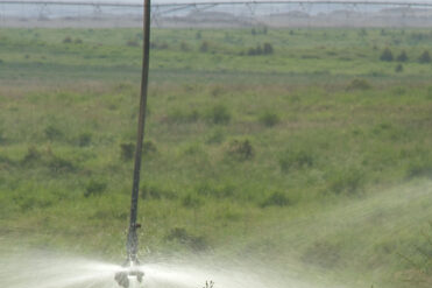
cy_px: 371
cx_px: 363
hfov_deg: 3.7
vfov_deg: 2.5
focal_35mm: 552
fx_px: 6621
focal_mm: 200
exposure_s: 1/40
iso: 400
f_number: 32
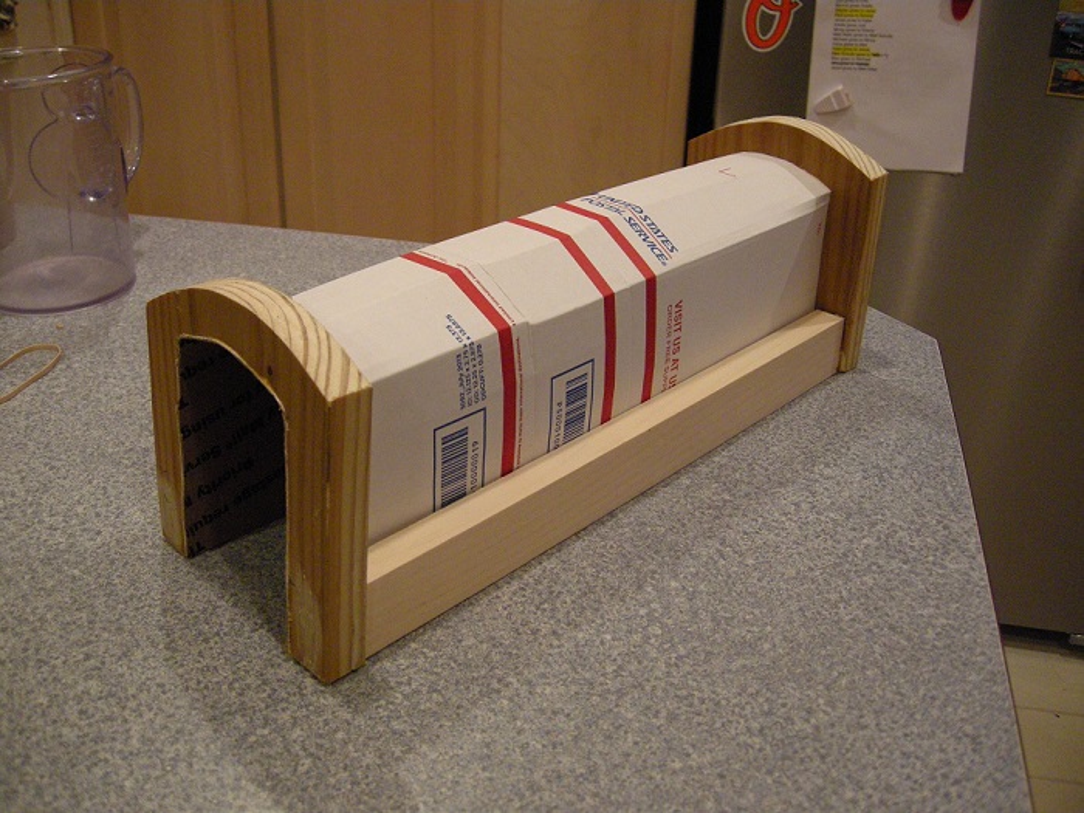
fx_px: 1096
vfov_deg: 40.7
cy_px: 406
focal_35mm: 35
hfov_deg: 52.6
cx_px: 542
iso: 400
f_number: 2.7
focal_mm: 7.5
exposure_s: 1/39.3
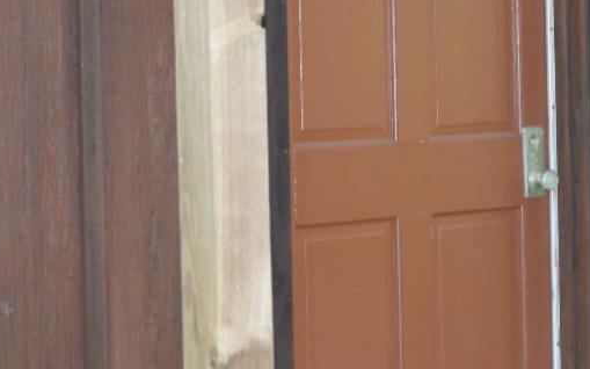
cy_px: 56
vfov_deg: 12.1
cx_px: 424
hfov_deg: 19.2
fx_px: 1736
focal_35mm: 108
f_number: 3.5
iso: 400
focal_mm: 24
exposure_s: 1/60
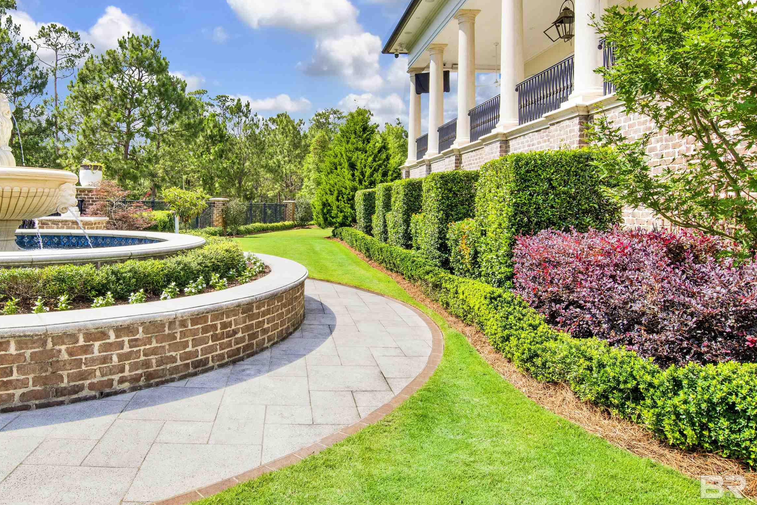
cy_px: 208
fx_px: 505
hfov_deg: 72.9
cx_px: 301
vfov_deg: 52.8
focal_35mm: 24
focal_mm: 18
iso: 200
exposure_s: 1/200
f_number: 11
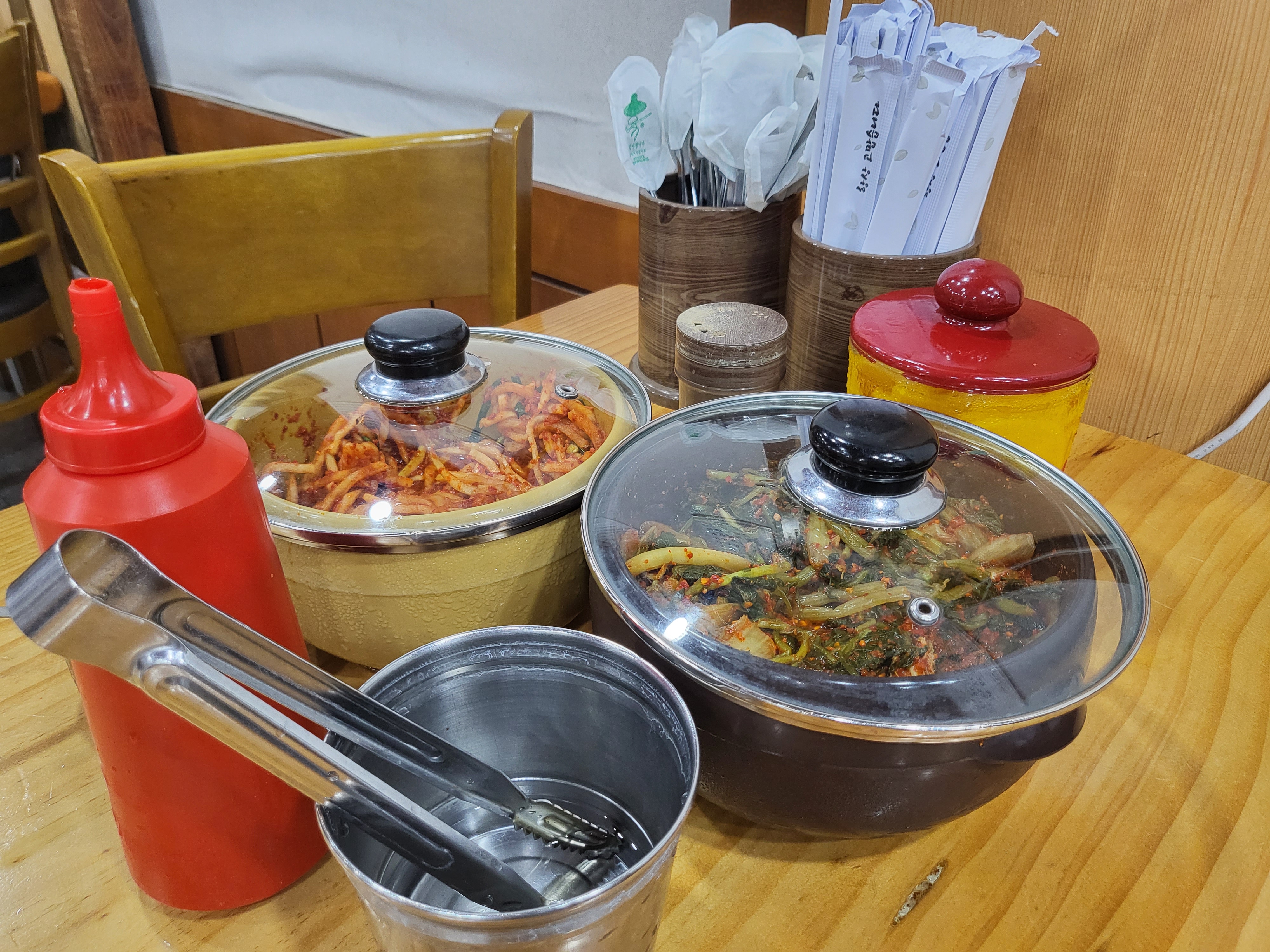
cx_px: 635
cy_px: 476
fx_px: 954
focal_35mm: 26
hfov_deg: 67.3
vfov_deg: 53.1
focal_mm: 4.25
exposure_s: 1/60
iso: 200
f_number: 1.8
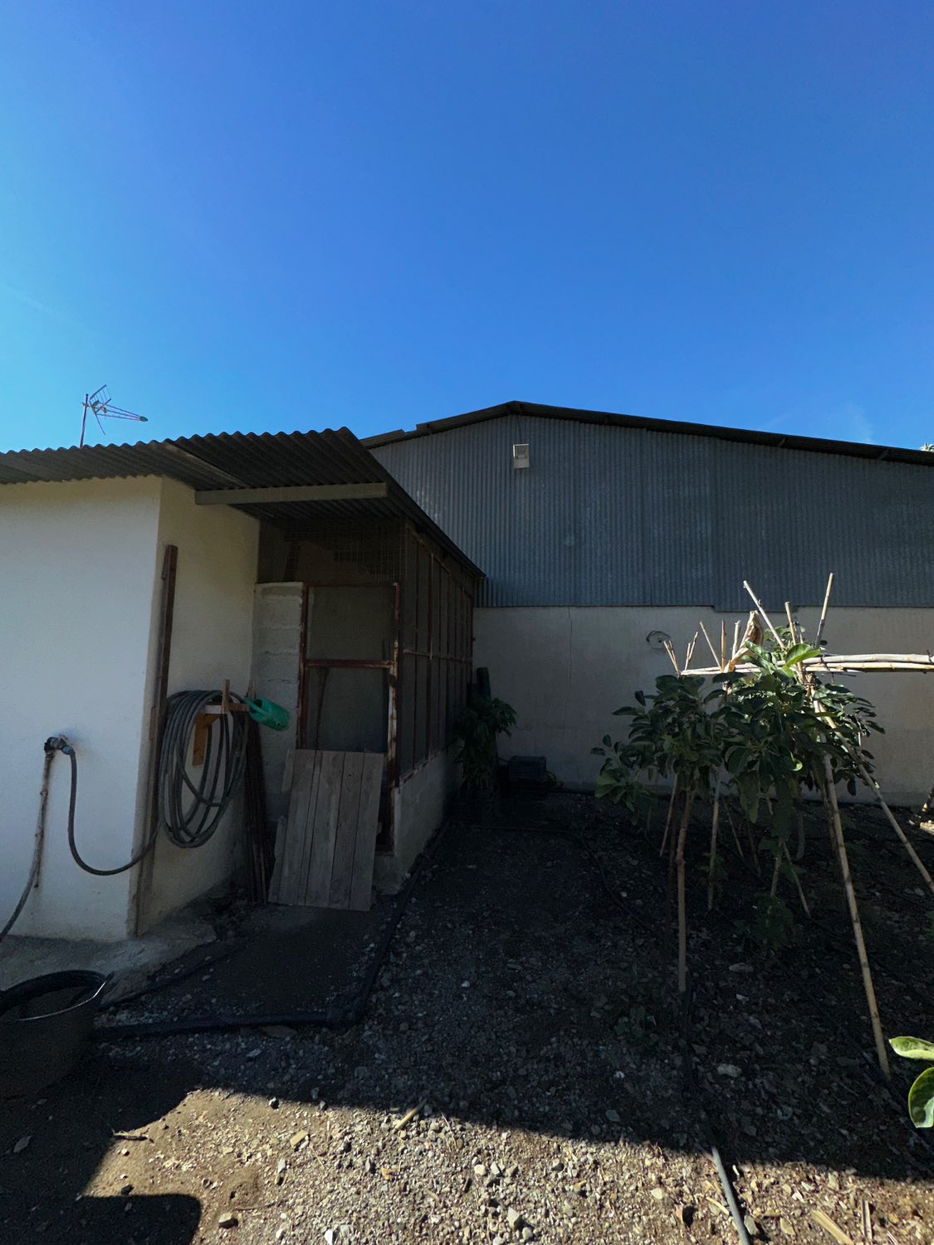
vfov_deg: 102.1
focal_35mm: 14
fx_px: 504
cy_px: 622
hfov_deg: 85.7
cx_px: 467
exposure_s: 1/2817
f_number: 2.2
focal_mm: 2.22
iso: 32
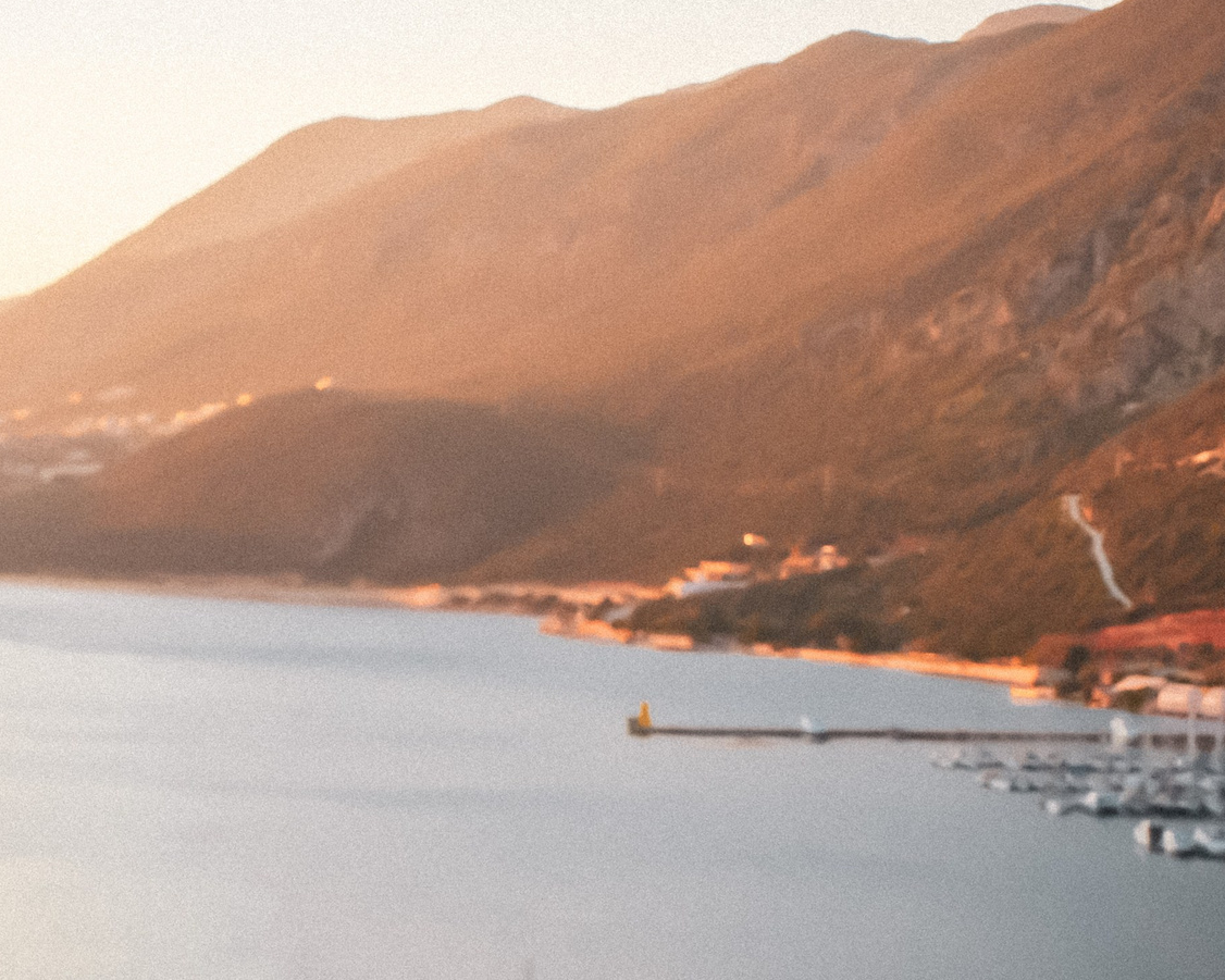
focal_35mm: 96
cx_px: 301
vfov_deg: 16.0
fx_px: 3481
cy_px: 511
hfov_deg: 19.8
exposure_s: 1/75
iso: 500
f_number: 9
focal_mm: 30.2
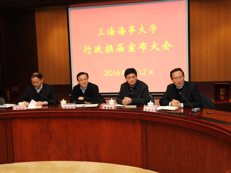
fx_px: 280
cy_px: 87
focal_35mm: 42
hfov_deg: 44.8
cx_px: 112
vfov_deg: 34.4
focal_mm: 38
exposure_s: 1/60
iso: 1250
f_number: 7.1
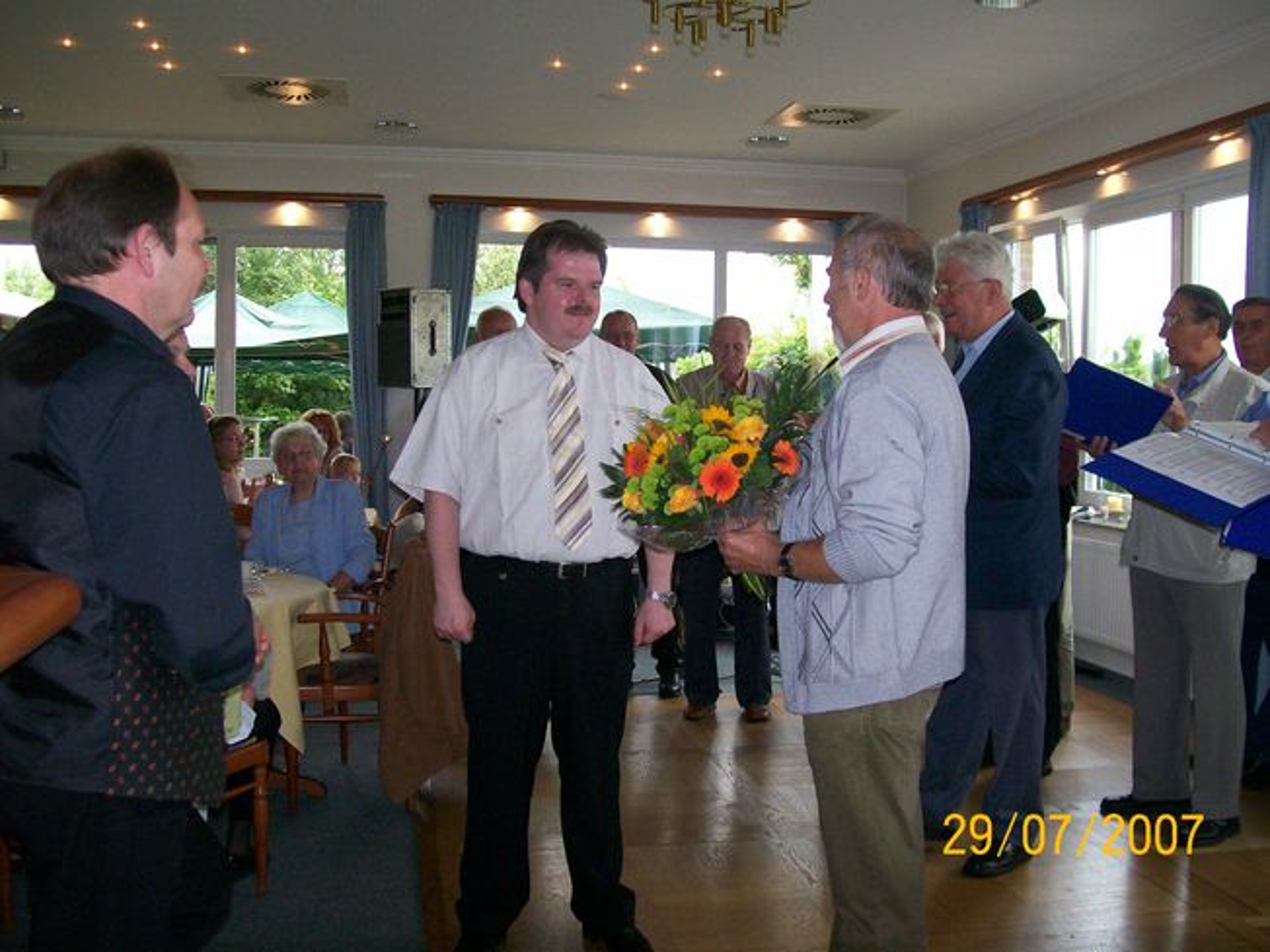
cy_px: 476
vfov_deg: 39.7
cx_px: 635
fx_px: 1321
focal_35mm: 36
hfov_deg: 51.4
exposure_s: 1/64
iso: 140
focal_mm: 6
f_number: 2.7
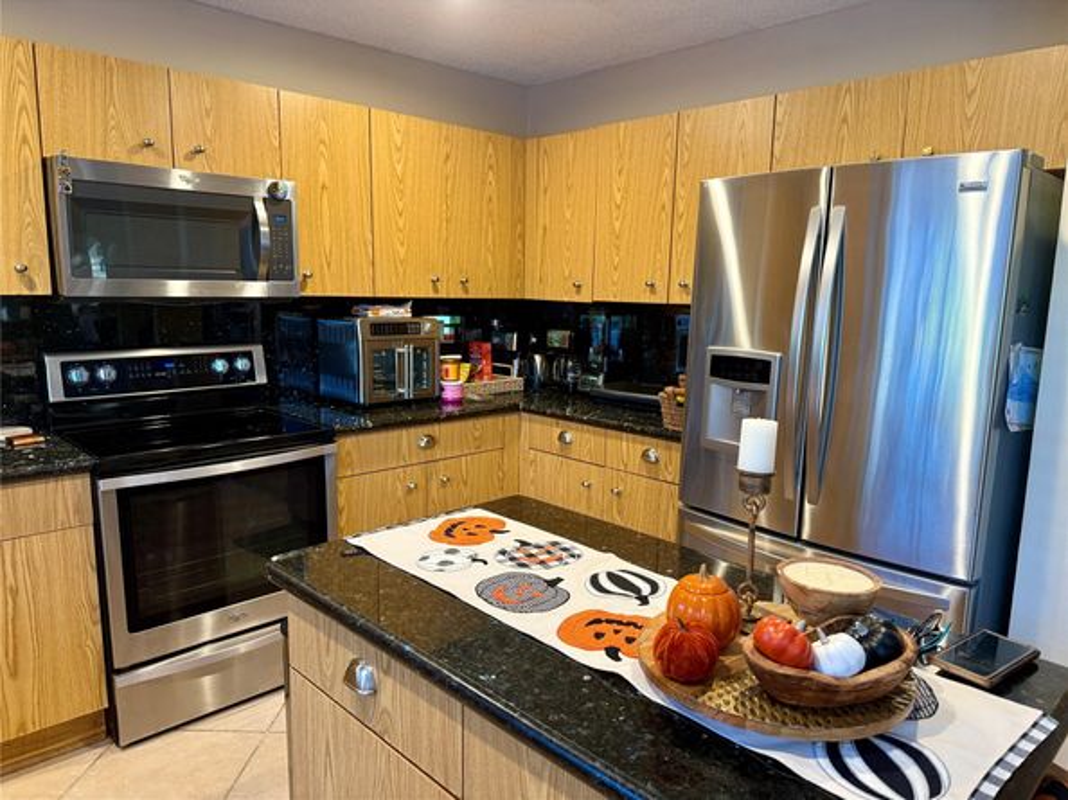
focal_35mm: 24
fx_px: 740
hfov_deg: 71.6
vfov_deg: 56.8
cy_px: 400
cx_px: 534
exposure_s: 1/60
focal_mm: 6.76
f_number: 1.78
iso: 250
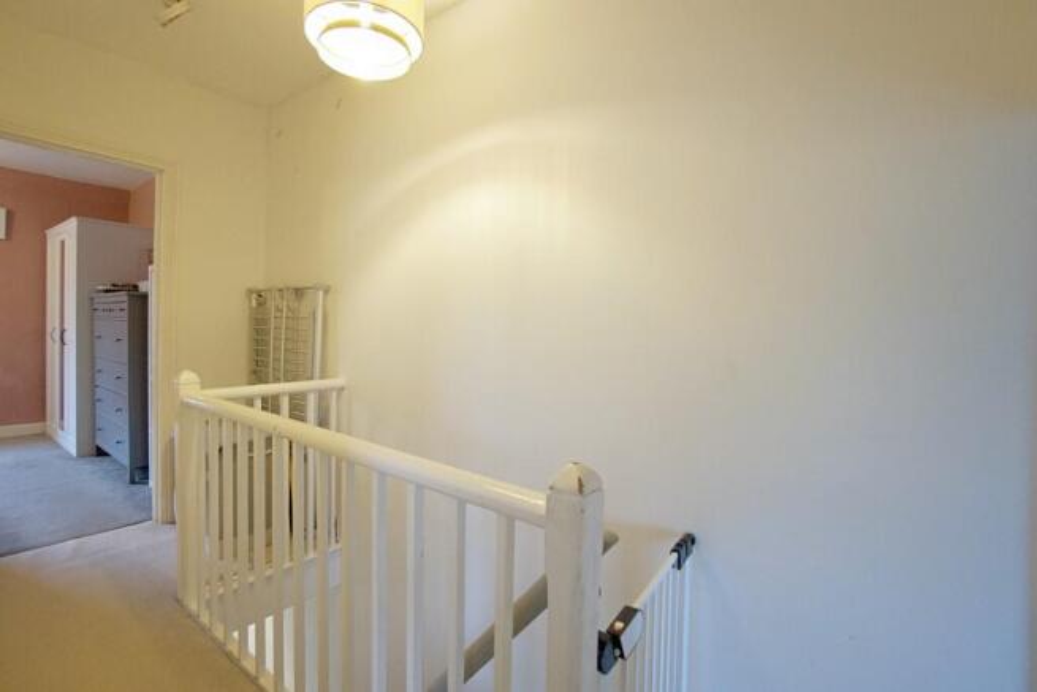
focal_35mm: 15
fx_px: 432
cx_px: 518
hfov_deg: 100.4
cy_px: 346
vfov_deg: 77.4
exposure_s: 1/160
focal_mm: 10
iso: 2500
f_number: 4
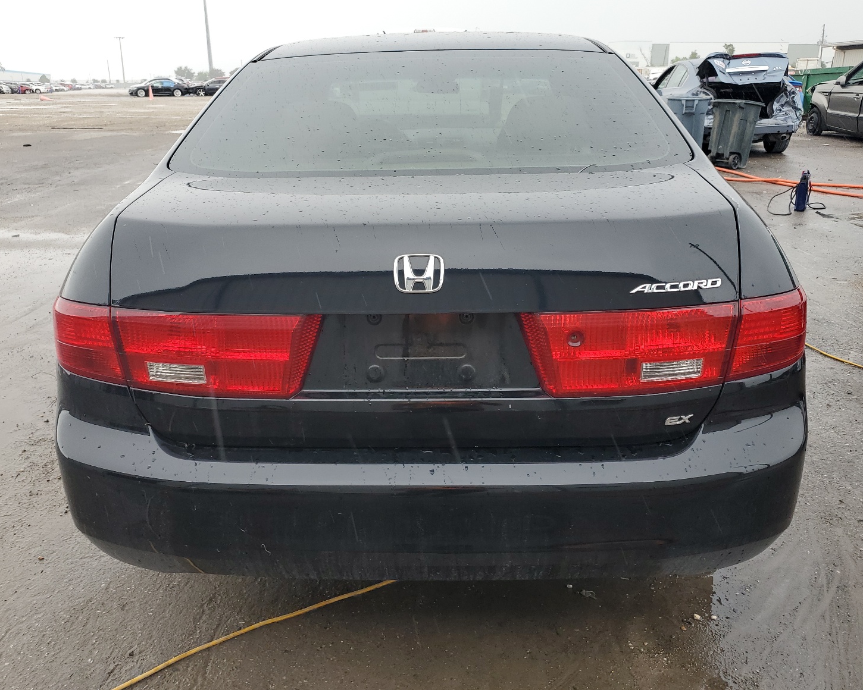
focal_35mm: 28
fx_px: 715
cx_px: 446
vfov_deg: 51.5
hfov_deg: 62.2
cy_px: 341
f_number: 1.5
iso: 50
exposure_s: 1/263
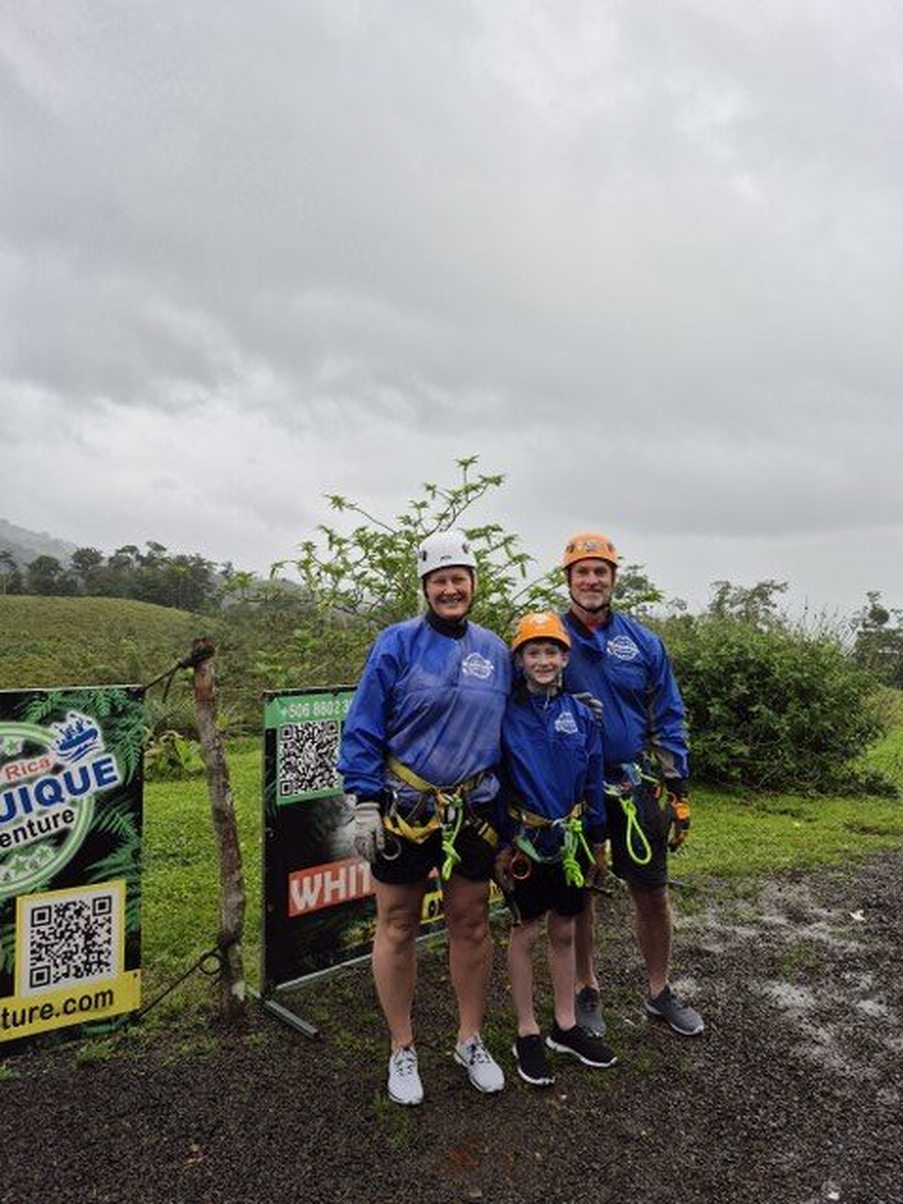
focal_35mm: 23
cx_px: 452
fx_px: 800
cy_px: 602
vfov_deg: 73.9
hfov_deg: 58.9
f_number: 1.8
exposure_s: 1/201
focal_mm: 5.4
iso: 25
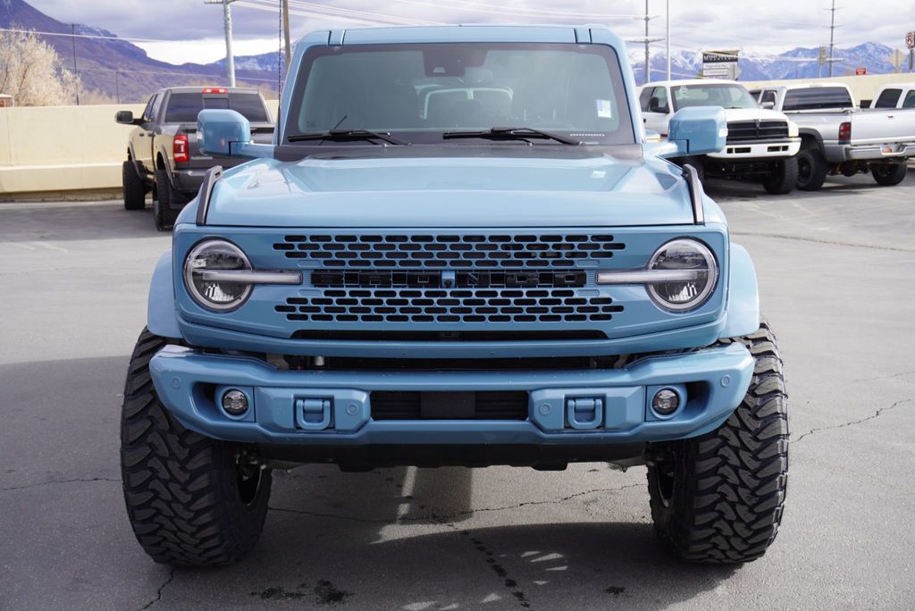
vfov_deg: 30.9
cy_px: 306
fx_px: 1106
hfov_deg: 44.9
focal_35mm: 44
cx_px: 458
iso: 100
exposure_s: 1/100
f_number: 6.3
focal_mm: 29
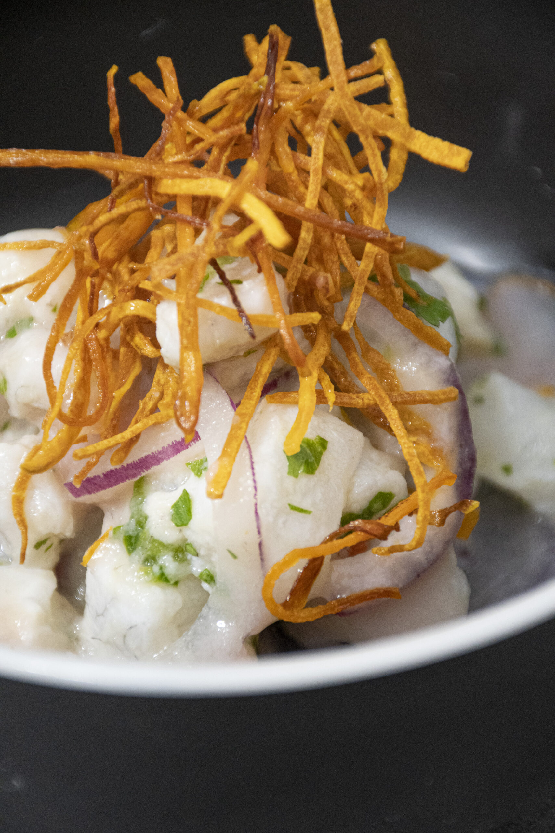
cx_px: 278
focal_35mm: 195
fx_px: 4508
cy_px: 416
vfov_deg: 10.5
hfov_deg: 7.0
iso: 3200
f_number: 6.3
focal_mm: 130
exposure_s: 1/125
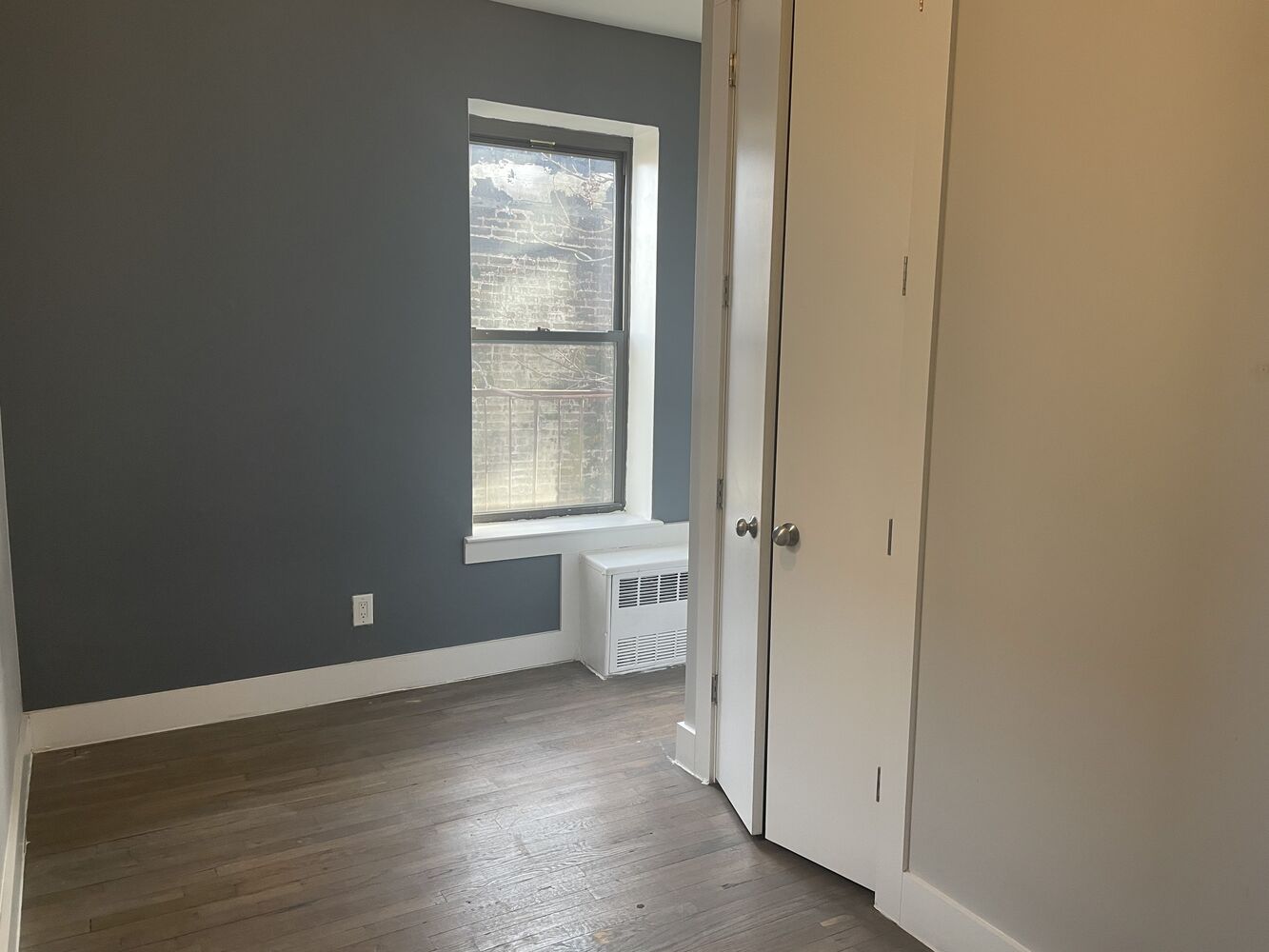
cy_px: 476
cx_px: 634
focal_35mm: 26
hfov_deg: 67.3
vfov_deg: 53.1
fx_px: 953
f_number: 1.6
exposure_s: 1/60
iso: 80
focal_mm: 4.2
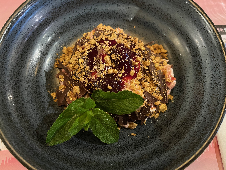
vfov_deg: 53.1
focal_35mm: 26
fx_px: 170
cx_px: 113
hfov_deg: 67.3
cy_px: 85
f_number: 1.6
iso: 500
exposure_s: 1/25
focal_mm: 5.1
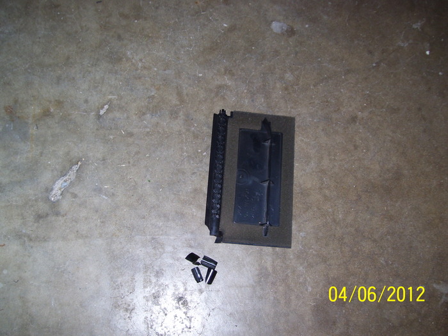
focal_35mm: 36
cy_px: 168
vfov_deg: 39.7
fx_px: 466
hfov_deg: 51.4
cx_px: 224
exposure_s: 1/60
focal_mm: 6
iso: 80
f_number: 2.7
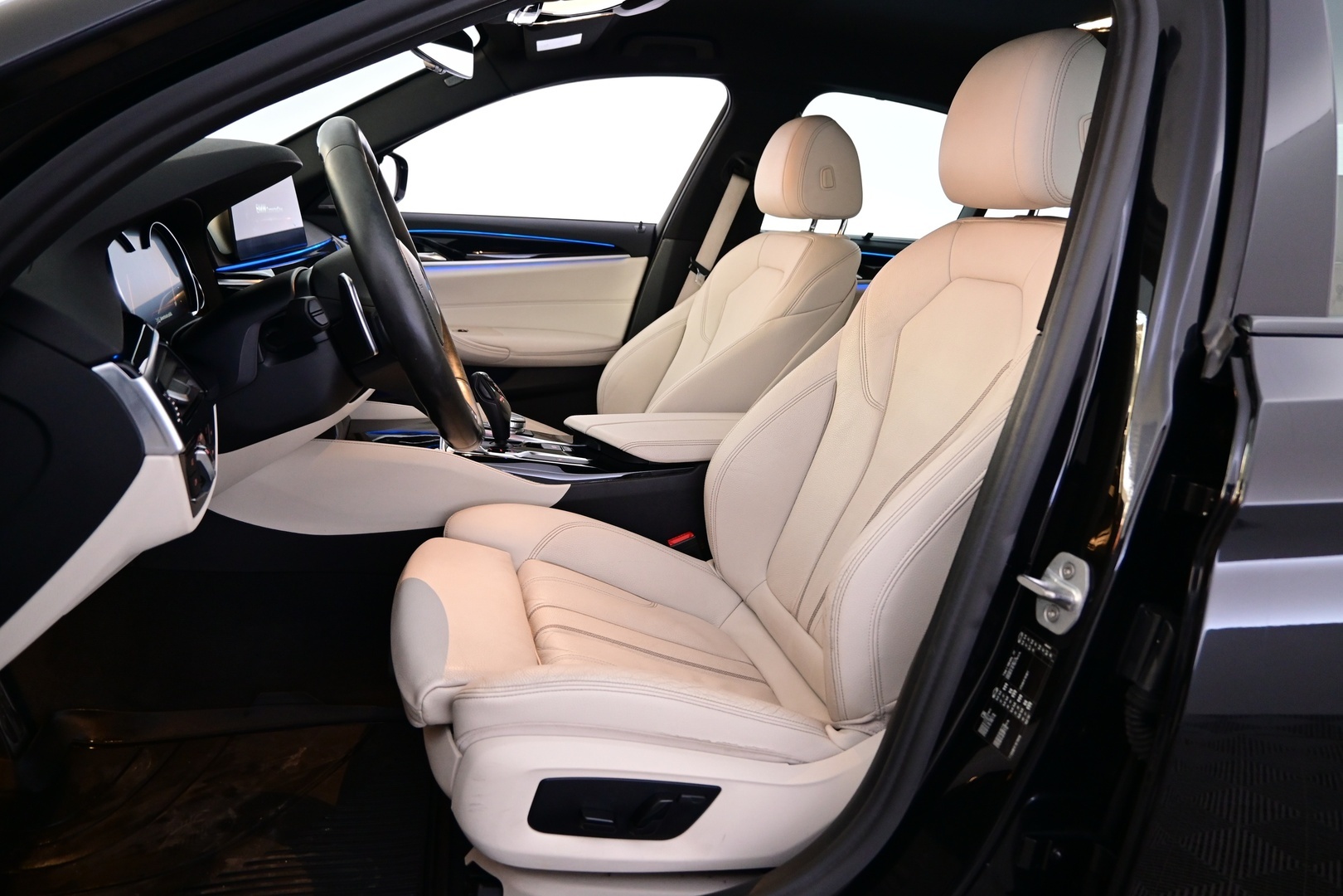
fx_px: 895
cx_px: 672
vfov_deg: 53.1
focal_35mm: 24
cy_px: 448
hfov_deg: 73.7
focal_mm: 16
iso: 1000
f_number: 3.5
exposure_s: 1/25
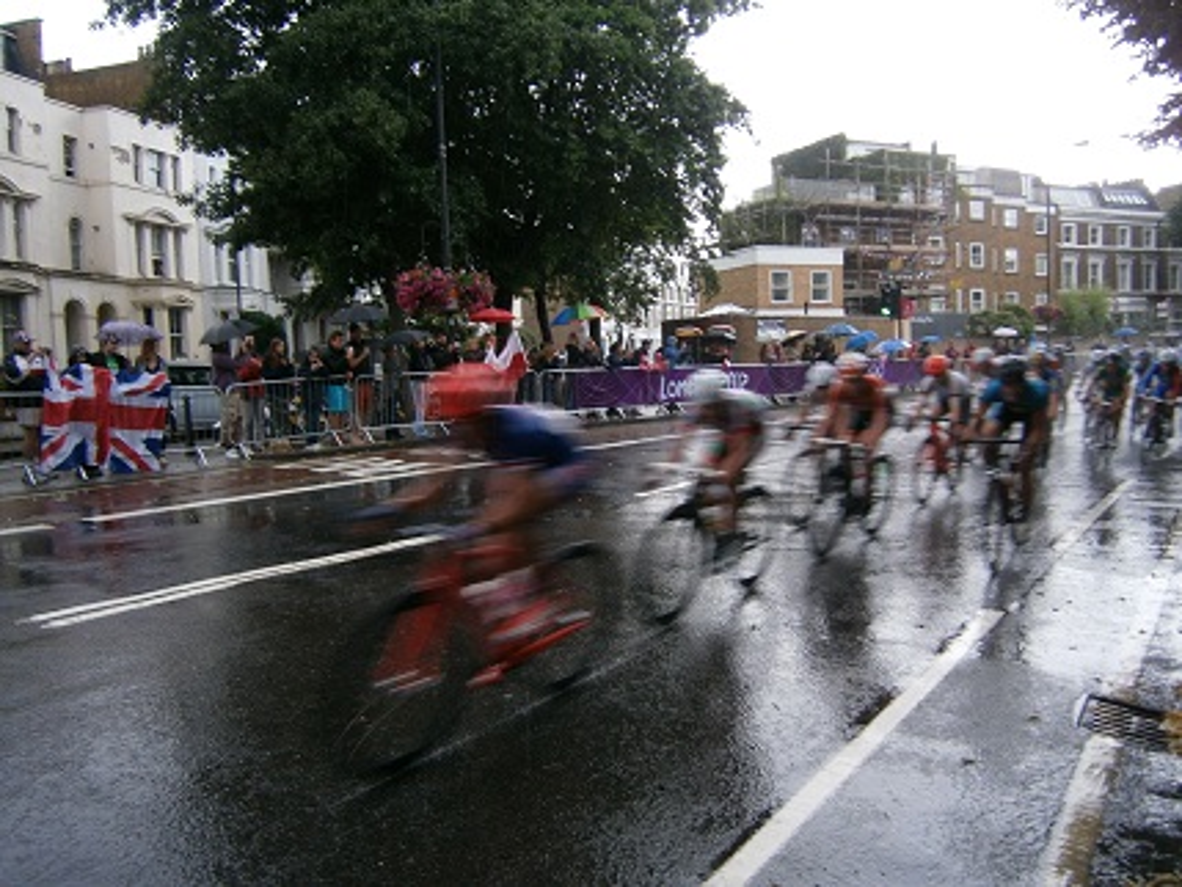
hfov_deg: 67.3
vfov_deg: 53.1
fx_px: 888
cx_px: 591
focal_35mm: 26
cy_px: 444
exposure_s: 1/60
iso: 80
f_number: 2.8
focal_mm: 4.7
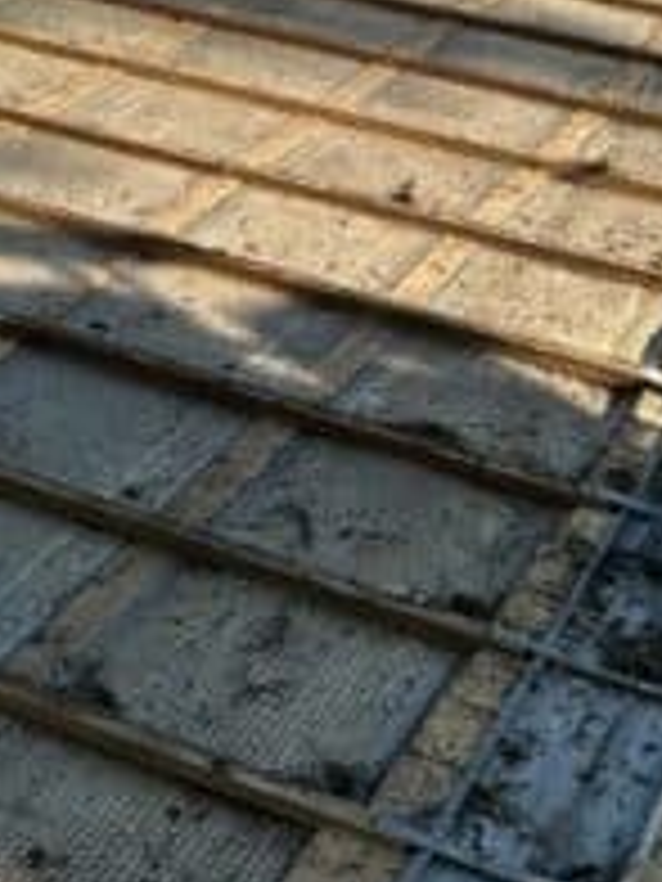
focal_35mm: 73
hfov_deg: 20.2
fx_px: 1861
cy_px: 400
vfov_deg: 26.7
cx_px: 356
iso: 40
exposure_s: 1/606
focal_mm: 2.22
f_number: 2.2
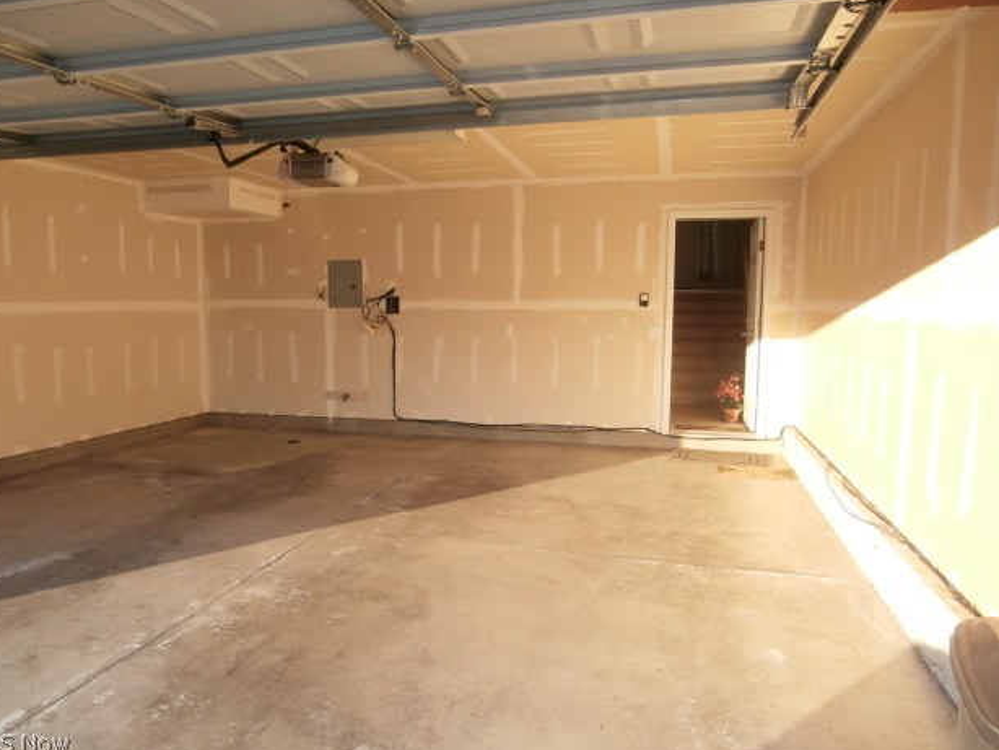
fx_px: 722
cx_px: 483
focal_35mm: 25
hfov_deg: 69.4
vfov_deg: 54.9
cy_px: 369
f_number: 3
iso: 100
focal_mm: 4.2
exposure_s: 1/160
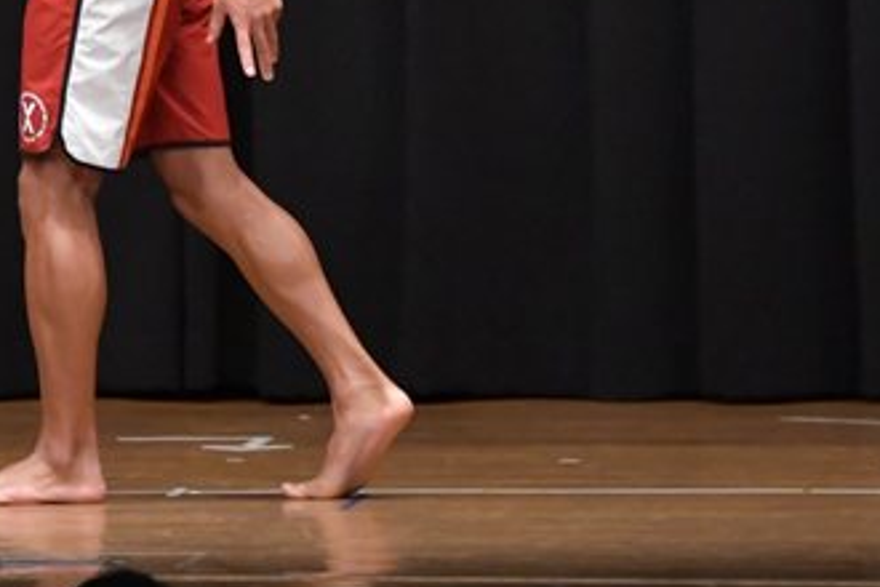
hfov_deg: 4.0
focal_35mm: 509
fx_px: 12441
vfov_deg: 2.7
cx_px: 108
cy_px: -32
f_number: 5.6
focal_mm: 145
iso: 6400
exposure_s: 1/400
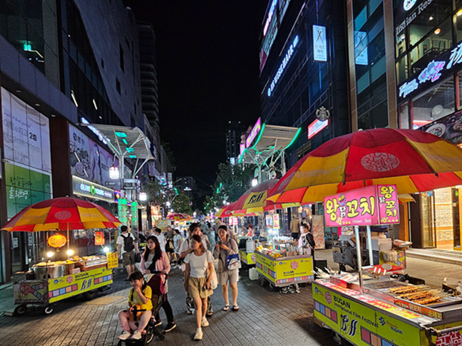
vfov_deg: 73.3
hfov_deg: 90.6
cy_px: 219
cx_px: 259
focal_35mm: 17
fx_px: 227
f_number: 2.2
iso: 400
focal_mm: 2.2
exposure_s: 1/60
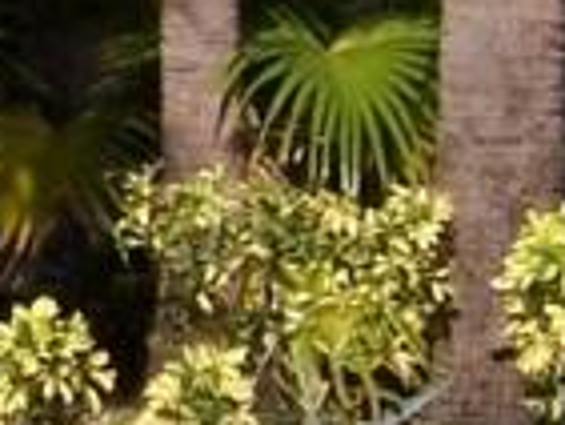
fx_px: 3921
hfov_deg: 7.8
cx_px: -605
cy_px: -12
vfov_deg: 6.2
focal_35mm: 240
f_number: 5.6
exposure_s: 1/750
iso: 80
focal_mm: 5.5
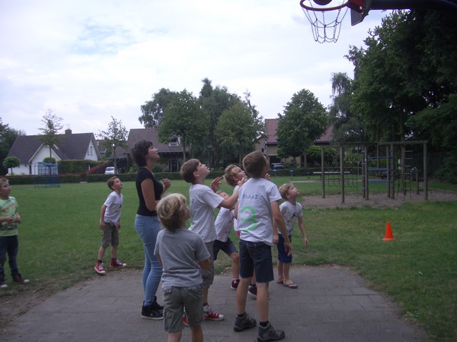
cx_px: 228
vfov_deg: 40.7
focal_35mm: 35
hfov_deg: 52.6
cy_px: 171
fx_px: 462
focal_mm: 5.8
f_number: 2.6
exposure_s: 1/640
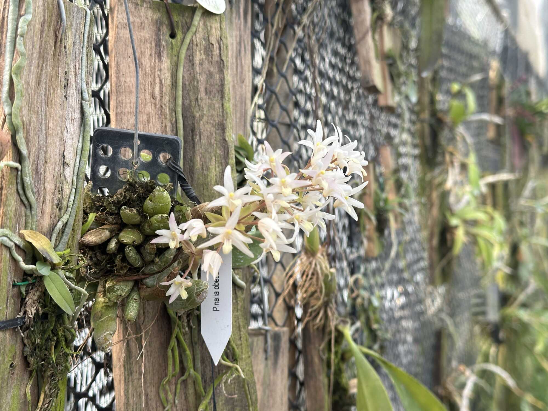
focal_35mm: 48
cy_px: 206
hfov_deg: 39.7
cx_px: 274
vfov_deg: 30.3
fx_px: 760
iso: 64
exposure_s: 1/121
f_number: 1.78
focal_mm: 6.86
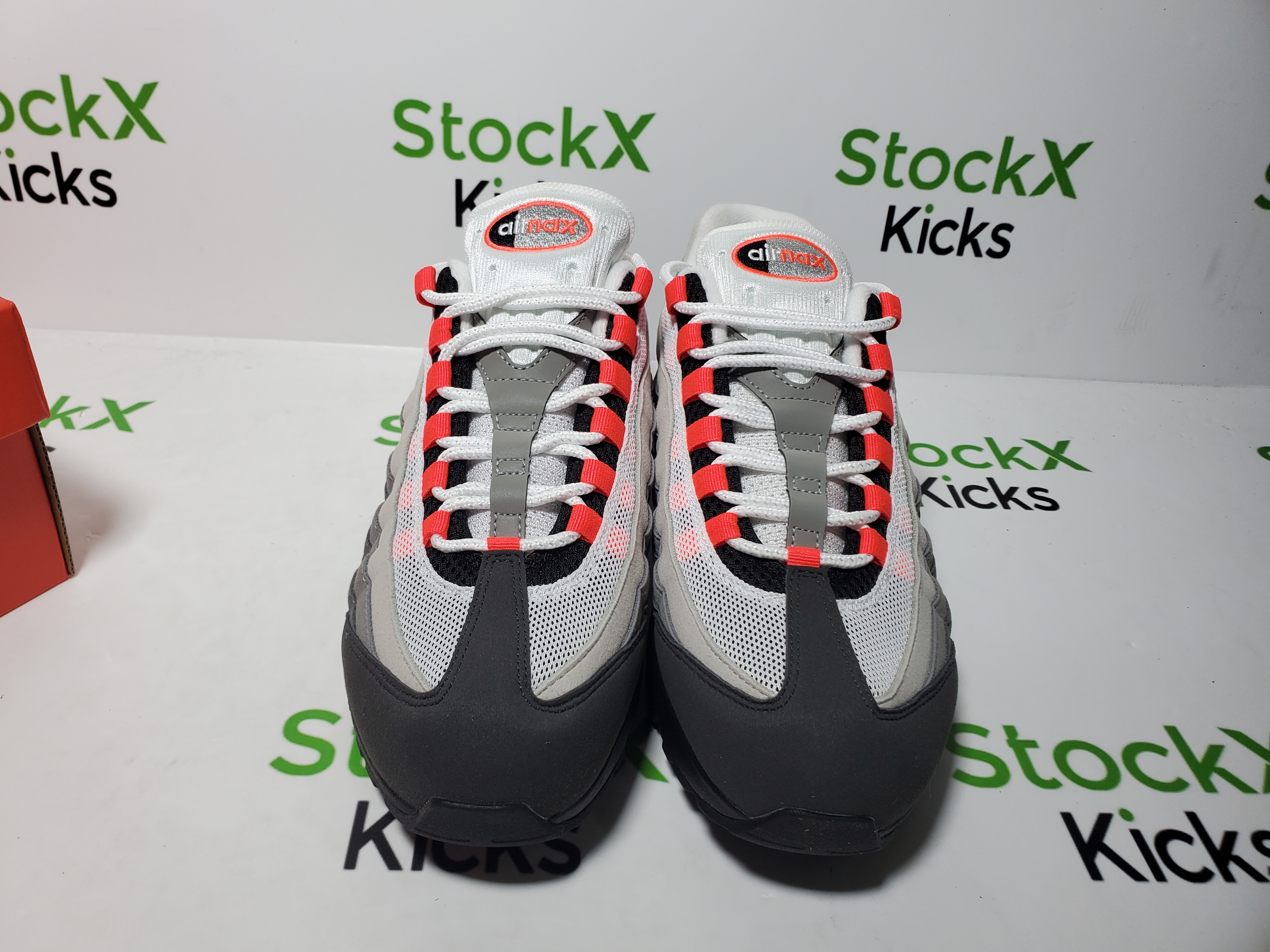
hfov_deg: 67.3
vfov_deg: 53.1
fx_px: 954
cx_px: 635
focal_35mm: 26
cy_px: 476
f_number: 2.4
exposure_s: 1/229
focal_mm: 4.3
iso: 50
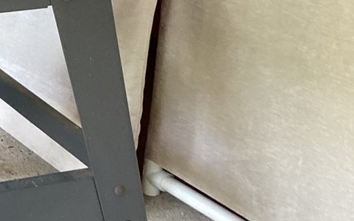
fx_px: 1004
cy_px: 35
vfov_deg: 12.5
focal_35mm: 104
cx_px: -150
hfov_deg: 18.2
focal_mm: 3.3
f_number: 2.4
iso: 200
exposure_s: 1/60
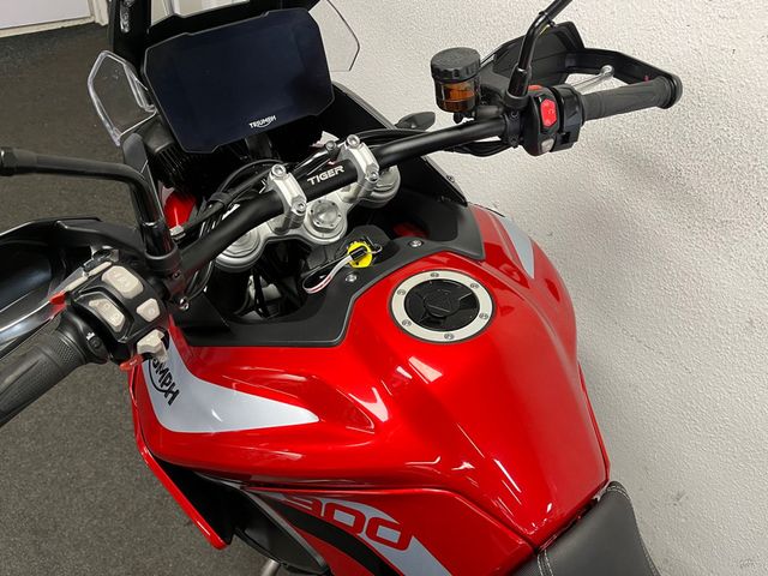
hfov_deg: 67.3
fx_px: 577
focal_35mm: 26
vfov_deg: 53.1
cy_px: 288
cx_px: 384
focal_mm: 5.1
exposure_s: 1/50
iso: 125
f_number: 1.6
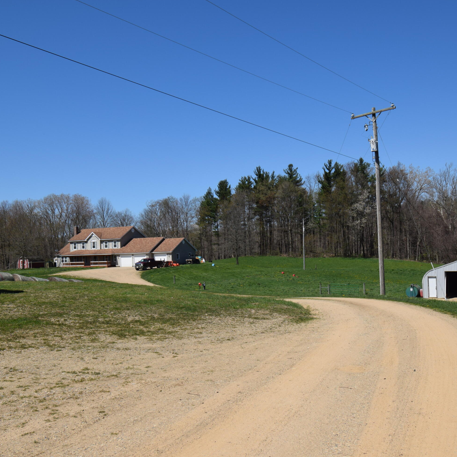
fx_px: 583
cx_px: 235
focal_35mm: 39
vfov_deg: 42.8
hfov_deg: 42.8
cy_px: 229
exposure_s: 1/500
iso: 200
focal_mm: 20
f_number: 11
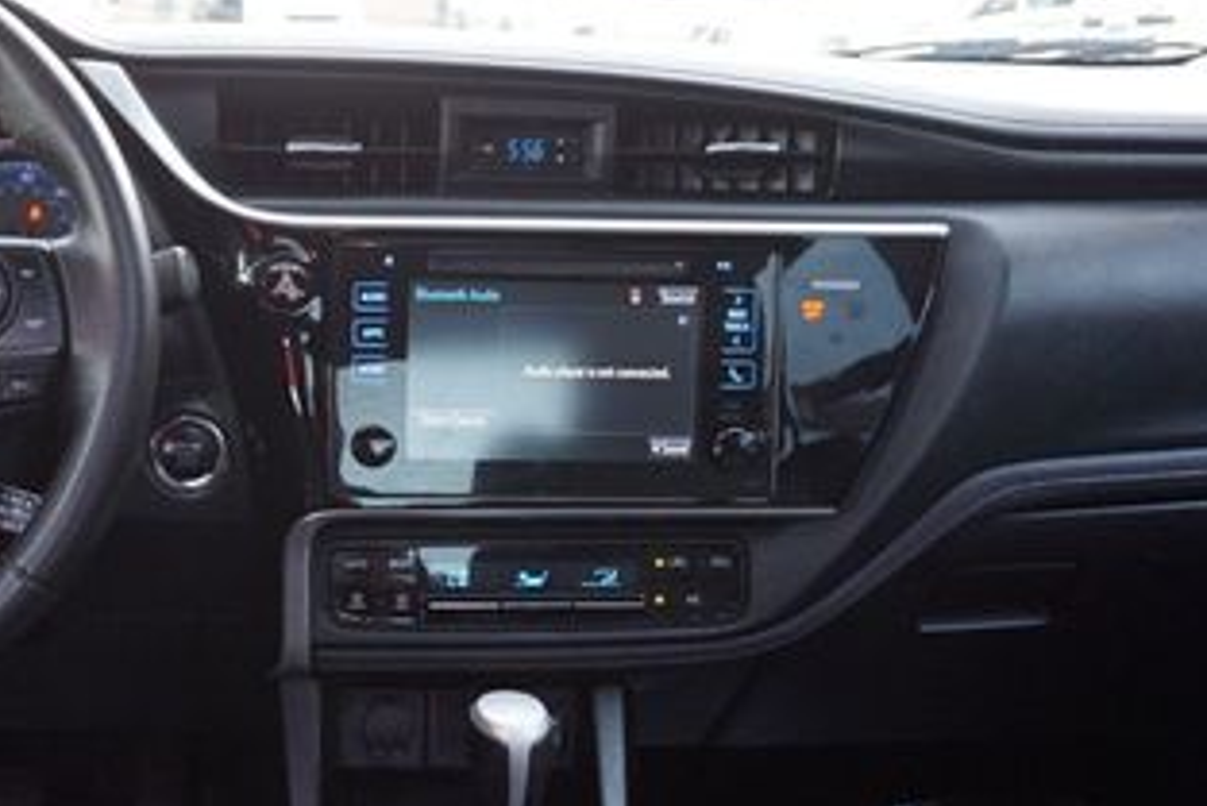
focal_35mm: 49
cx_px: 243
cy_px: 528
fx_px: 1644
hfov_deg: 38.8
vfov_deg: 27.4
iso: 500
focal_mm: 16
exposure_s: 1/60
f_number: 4
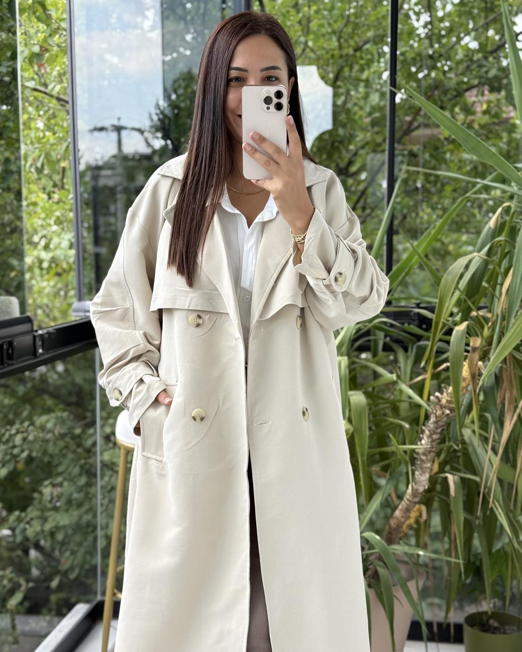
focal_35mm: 51
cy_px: 329
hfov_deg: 29.7
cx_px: 265
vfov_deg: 36.7
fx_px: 985
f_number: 1.78
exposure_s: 1/240
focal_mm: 6.76
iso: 64
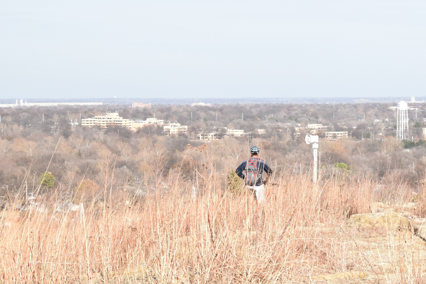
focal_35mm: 119
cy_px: 98
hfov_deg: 17.1
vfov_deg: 11.5
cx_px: 334
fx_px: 1408
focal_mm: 50
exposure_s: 1/1250
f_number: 18
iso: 2500
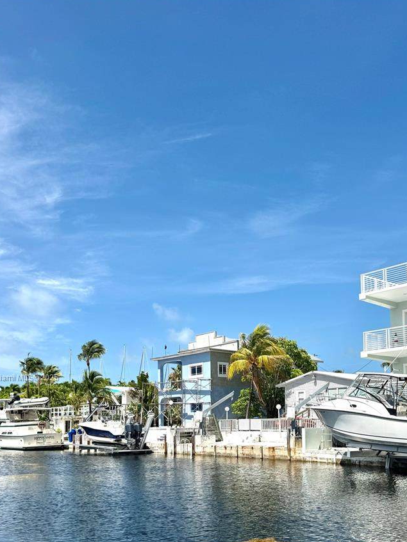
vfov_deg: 52.5
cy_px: 378
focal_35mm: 34
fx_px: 533
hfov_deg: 41.7
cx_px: 229
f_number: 1.78
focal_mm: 6.76
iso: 80
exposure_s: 1/6410
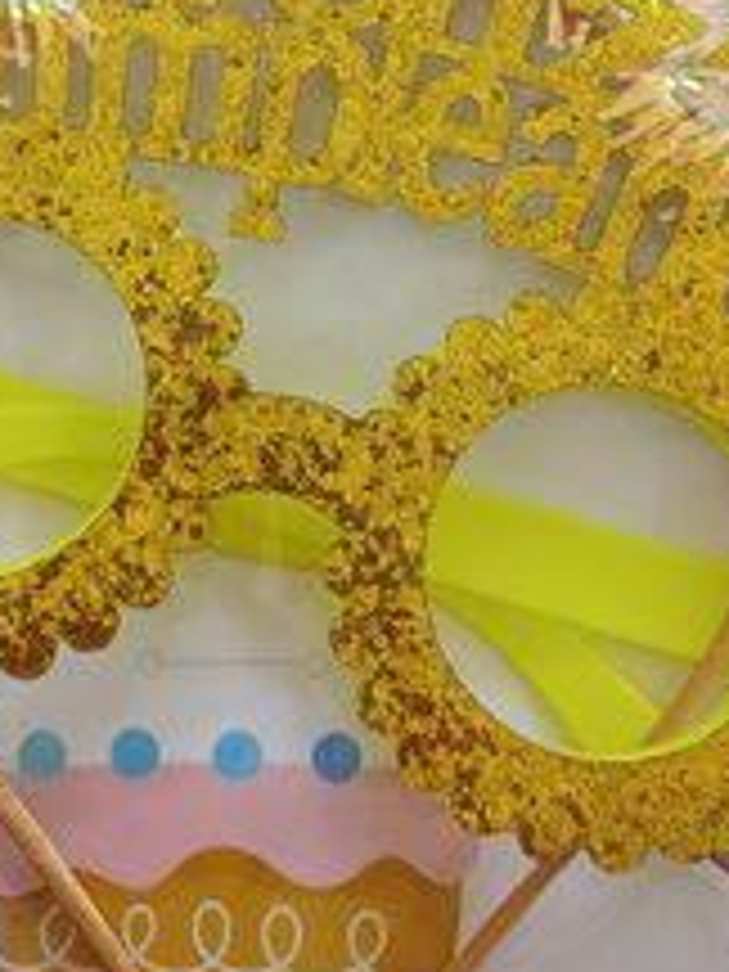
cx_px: 292
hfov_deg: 21.3
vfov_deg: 27.4
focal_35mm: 69
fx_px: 1937
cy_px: 146
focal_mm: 4.27
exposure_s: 1/50
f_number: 1.8
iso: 410
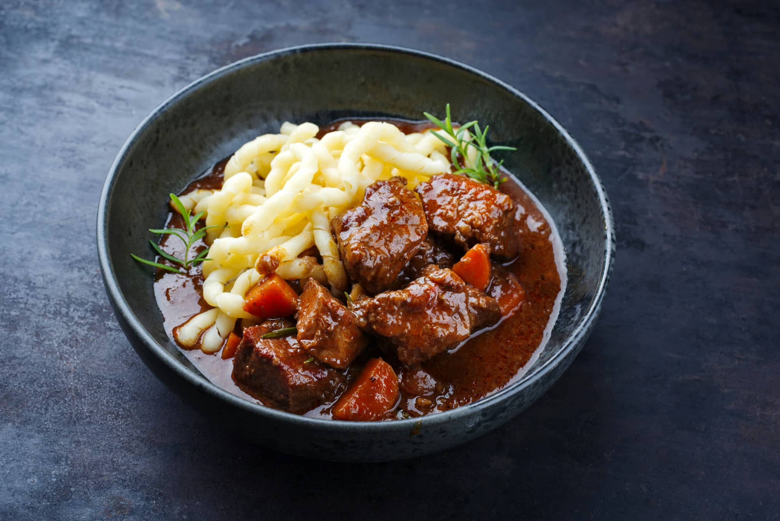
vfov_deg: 27.0
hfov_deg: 39.6
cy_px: 260
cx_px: 390
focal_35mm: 50
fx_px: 1084
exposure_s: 1/200
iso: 100
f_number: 9
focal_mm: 50
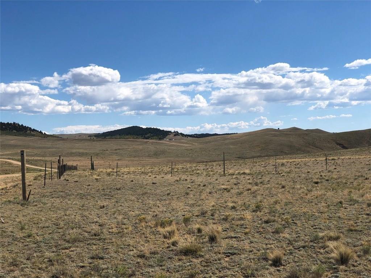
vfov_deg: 25.7
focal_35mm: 57
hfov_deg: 33.8
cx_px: 186
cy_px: 139
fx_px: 611
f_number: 2.8
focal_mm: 6.6
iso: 20
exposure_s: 1/1453
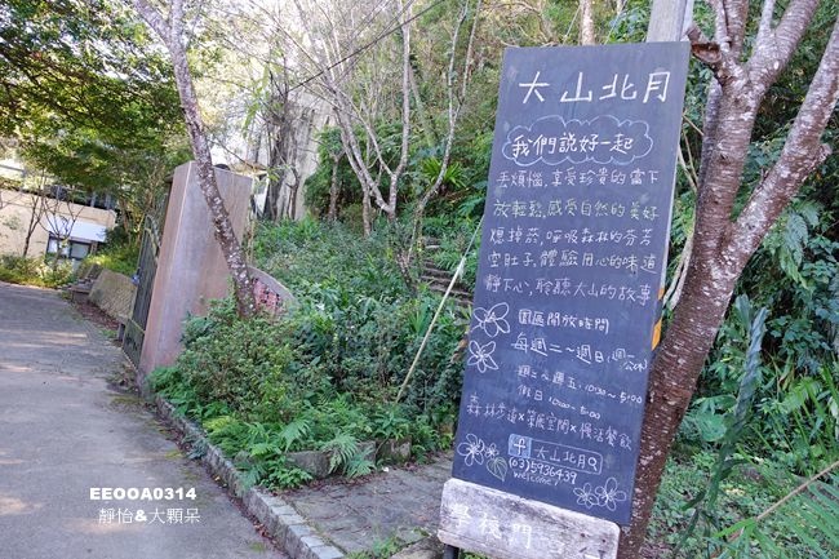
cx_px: 420
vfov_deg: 53.1
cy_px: 280
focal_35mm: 24
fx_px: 559
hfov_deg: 73.8
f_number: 2.8
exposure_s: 1/40
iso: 125
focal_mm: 8.8
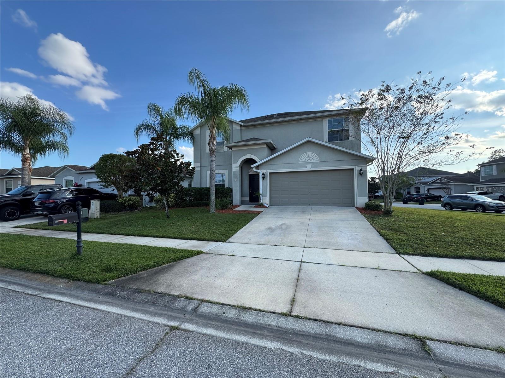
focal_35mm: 14
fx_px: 204
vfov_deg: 85.7
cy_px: 189
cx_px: 252
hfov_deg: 102.1
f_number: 2.2
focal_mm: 2.22
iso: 40
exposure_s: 1/541
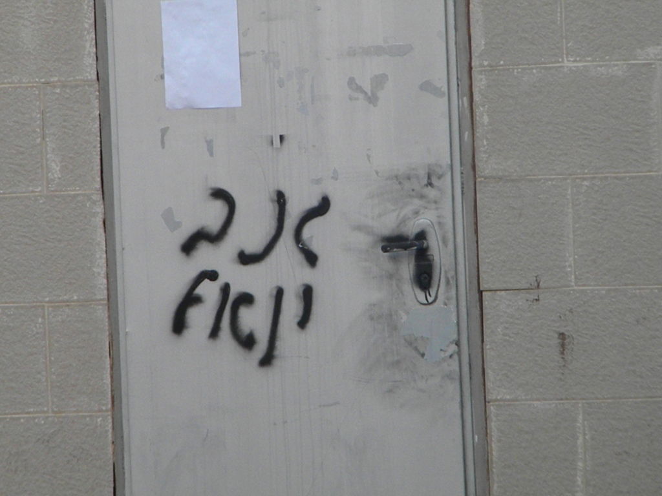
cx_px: 331
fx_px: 5317
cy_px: 248
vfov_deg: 5.3
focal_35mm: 278
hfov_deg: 7.1
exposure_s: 1/868
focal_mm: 50.4
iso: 720
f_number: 5.4
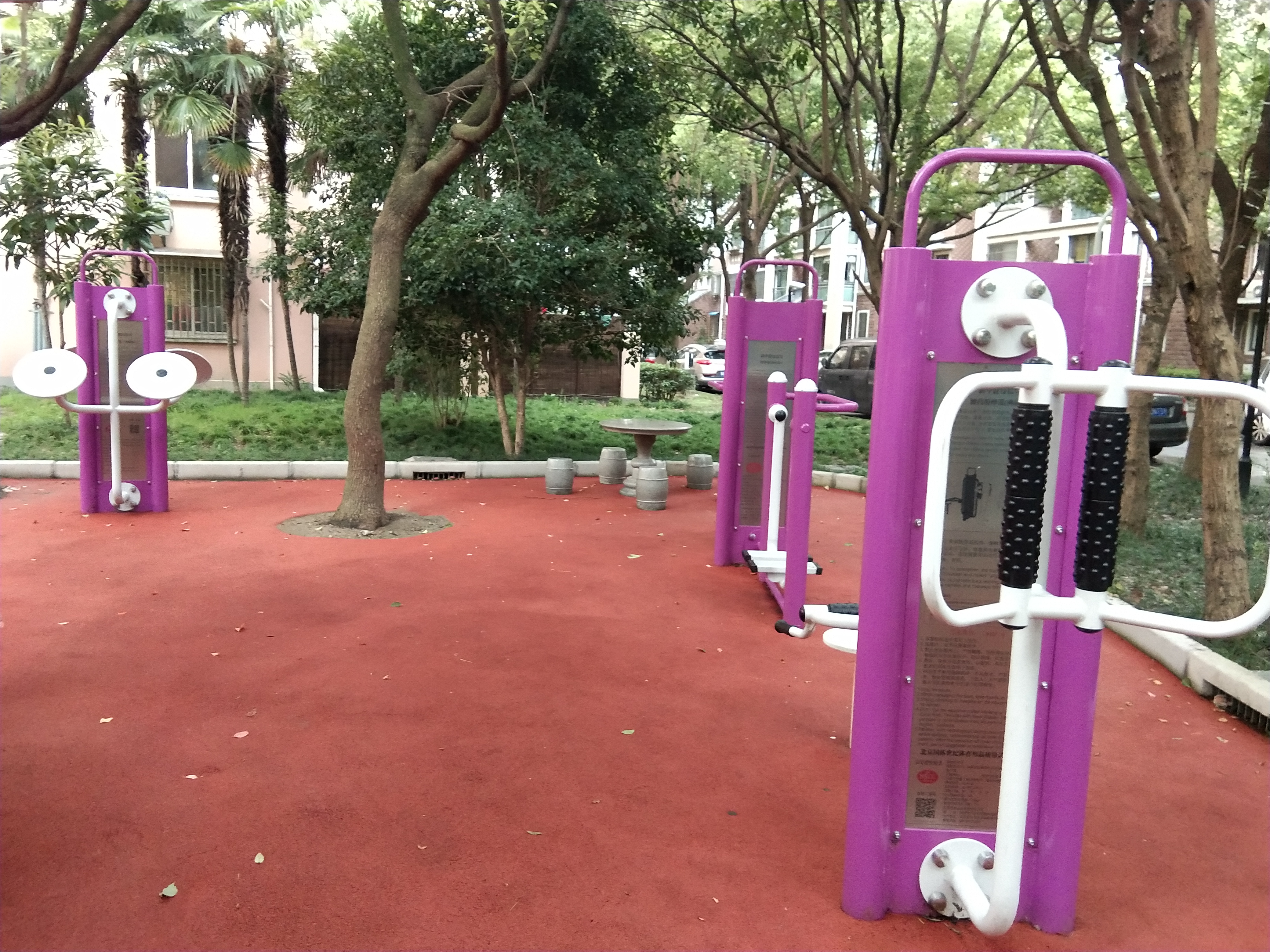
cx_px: 635
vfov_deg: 45.4
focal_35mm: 31
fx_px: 1137
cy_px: 476
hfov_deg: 58.4
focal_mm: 3.69
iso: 500
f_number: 2.2
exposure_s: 1/33.3
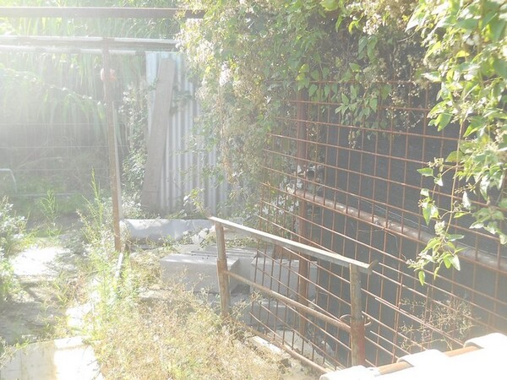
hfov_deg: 45.8
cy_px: 190
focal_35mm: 41
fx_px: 601
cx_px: 254
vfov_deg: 35.1
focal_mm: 6.72
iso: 80
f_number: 3.1
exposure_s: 1/125
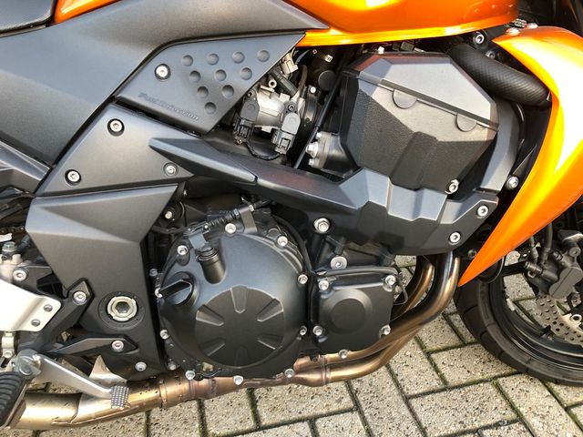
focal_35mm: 28
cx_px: 292
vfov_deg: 49.7
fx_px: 472
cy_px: 218
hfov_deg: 63.4
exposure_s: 1/15
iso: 40
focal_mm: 3.99
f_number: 1.8
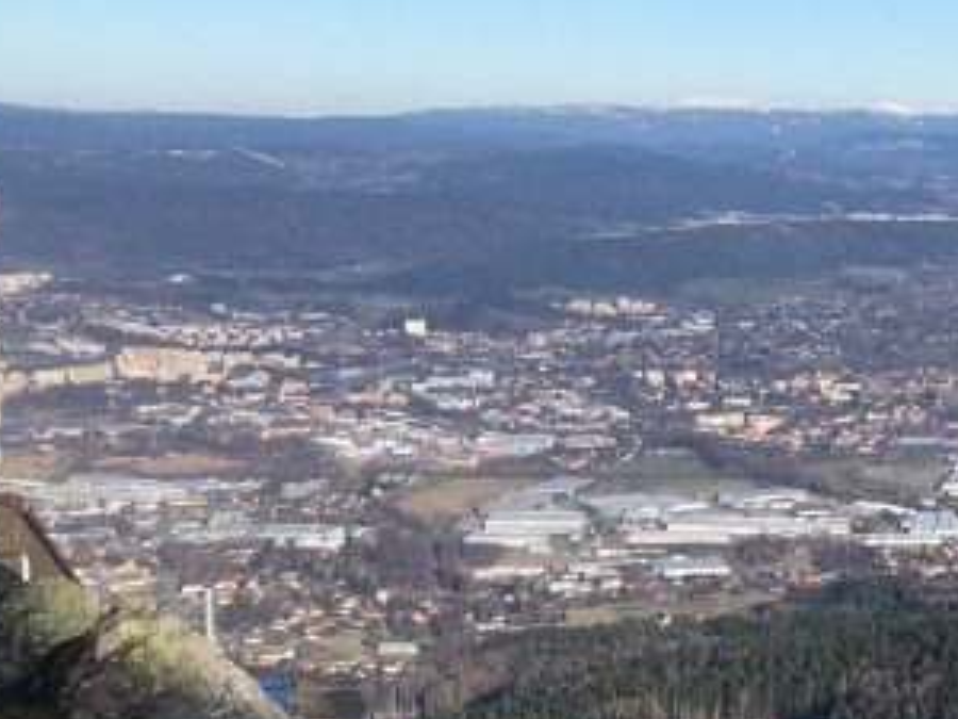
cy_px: 513
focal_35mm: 87
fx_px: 2408
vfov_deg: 16.9
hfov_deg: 21.2
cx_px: 1083
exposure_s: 1/927
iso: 25
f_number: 2.2
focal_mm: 4.15
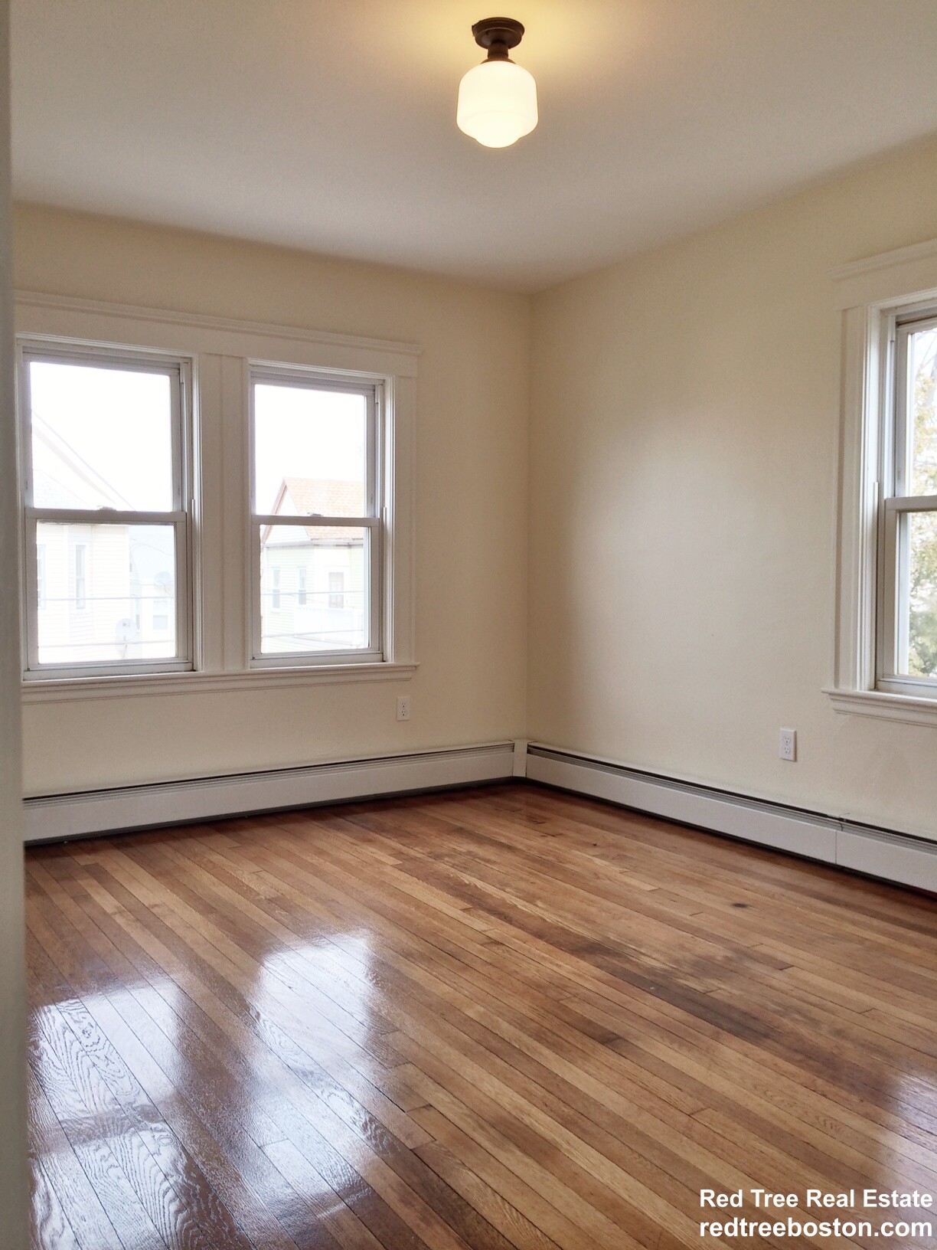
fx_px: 1083
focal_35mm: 30
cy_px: 625
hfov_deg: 46.8
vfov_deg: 60.0
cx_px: 468
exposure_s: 1/120
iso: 40
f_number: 2.2
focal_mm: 4.12
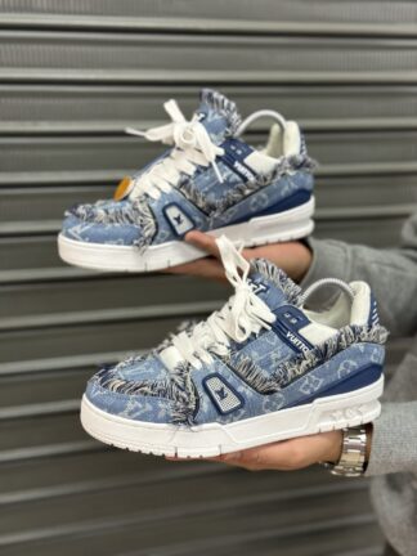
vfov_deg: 39.7
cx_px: 208
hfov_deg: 30.3
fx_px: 771
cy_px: 278
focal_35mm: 48
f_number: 1.78
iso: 125
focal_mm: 6.76
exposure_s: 1/60
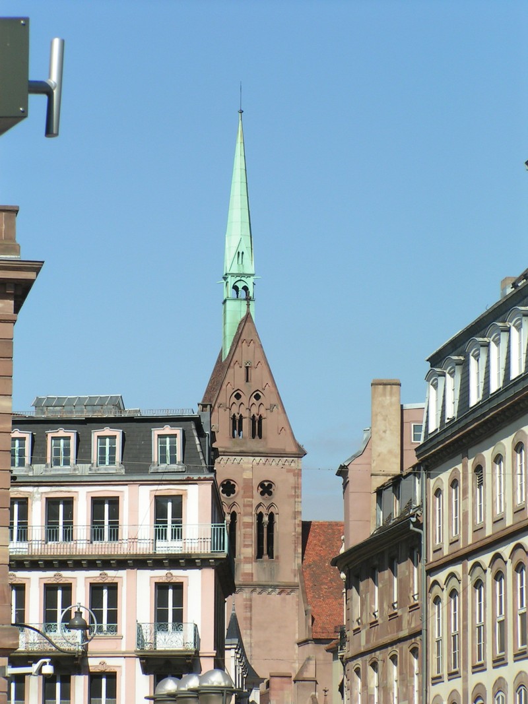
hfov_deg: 9.5
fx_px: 3194
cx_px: 264
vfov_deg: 12.6
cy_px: 352
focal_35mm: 157
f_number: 6.3
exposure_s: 1/400
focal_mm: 24
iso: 50
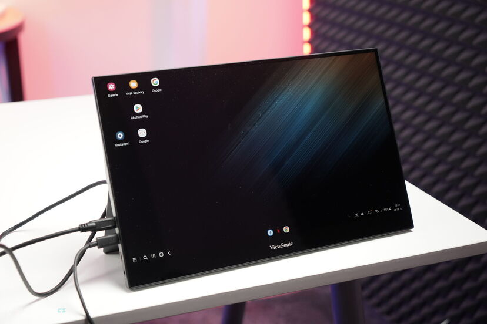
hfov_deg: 34.5
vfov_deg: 23.4
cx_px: 244
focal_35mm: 58
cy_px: 162
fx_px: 785
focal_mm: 58
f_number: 5
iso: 1600
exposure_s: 1/125
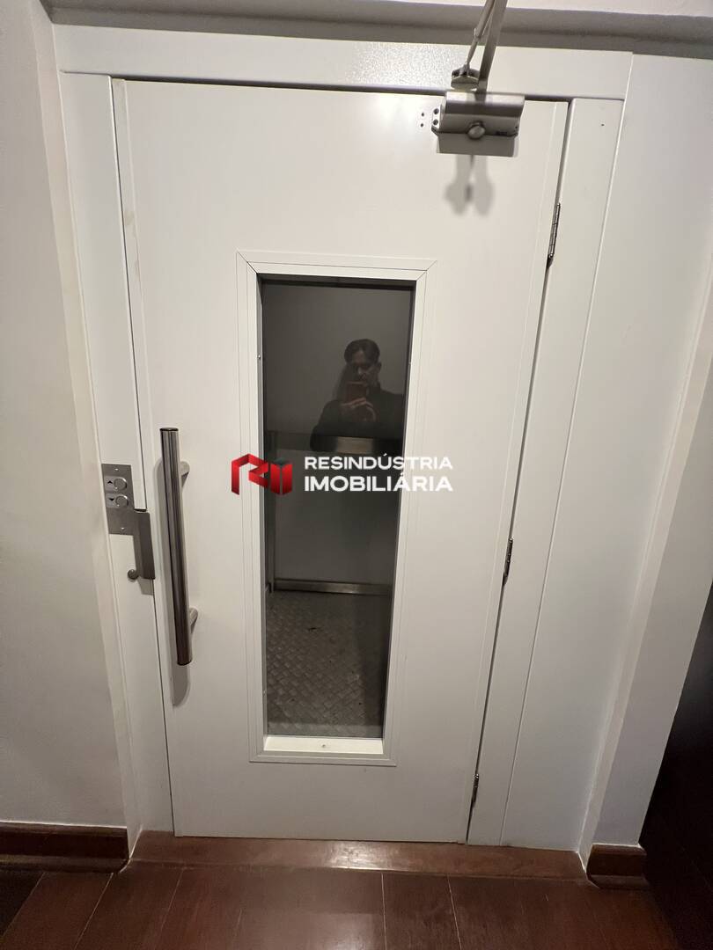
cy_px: 475
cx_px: 356
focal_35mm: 13
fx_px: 357
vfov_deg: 106.2
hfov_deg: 89.9
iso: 400
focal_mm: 1.57
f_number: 1.8
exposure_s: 1/60
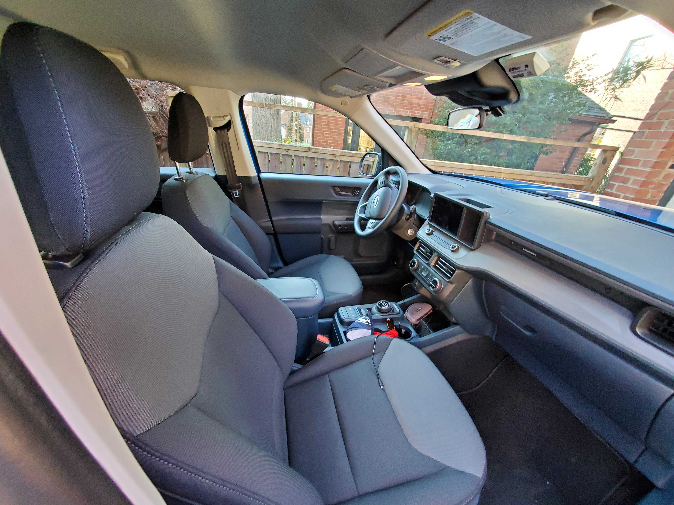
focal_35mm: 13
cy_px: 252
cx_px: 337
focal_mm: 1.8
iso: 400
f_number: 2.2
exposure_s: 1/43
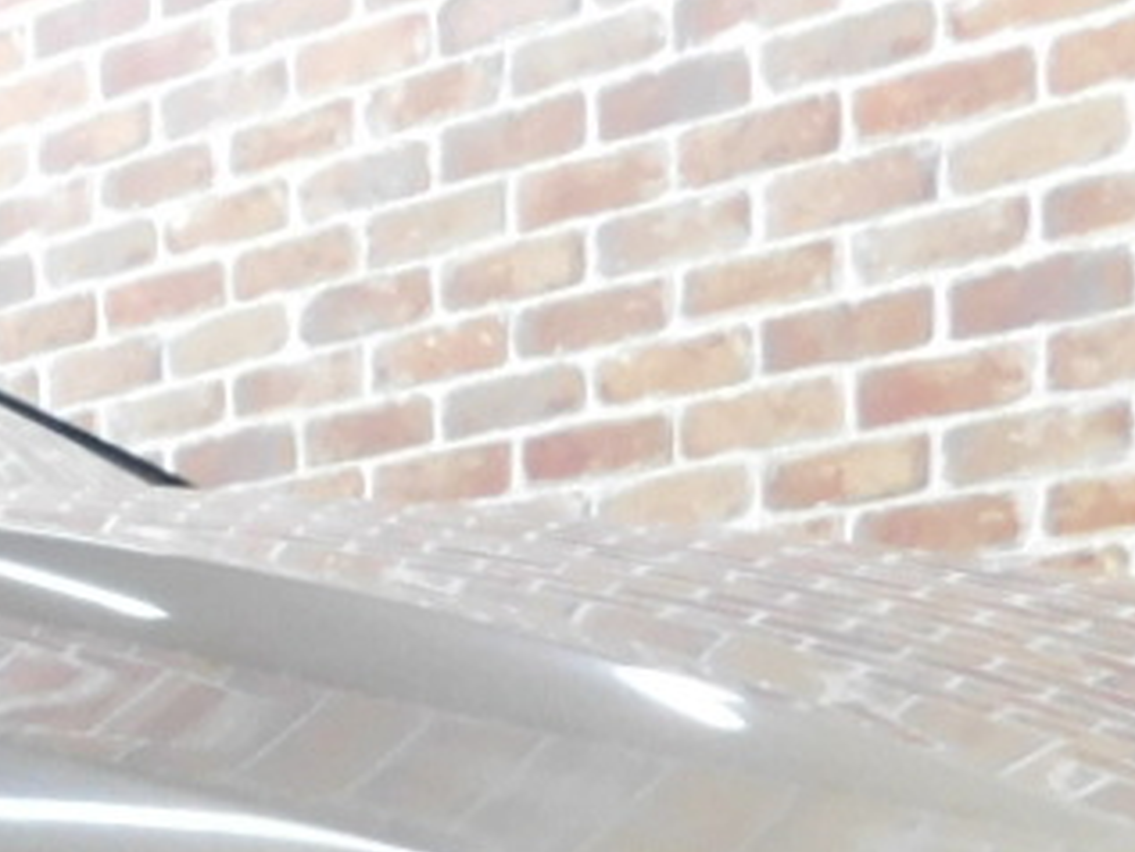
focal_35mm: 116
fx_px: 3805
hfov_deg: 16.1
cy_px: 1697
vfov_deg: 11.5
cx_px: -315
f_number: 3
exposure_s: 1/20
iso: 400
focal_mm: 4
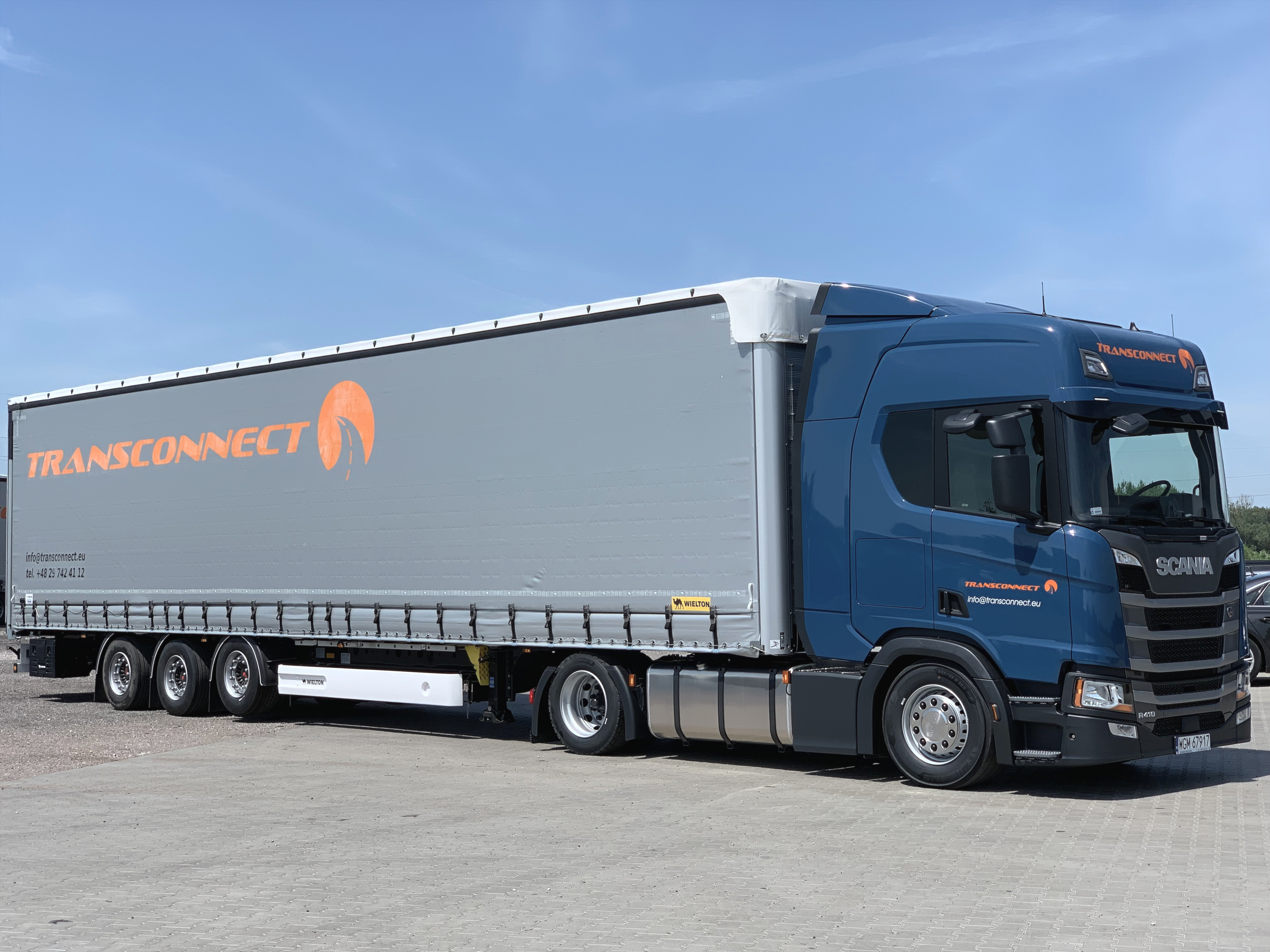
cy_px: 476
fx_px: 1908
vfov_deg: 28.0
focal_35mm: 52
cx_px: 635
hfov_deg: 36.8
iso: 16
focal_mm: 6
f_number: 2.4
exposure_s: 1/1115
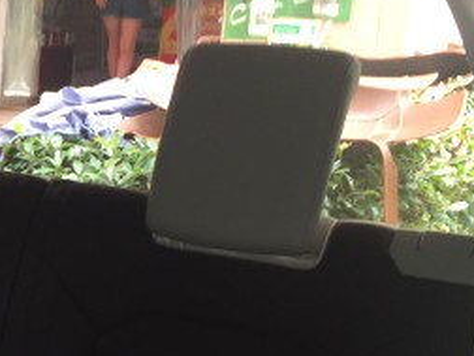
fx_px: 1260
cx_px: -182
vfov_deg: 15.9
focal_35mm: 92
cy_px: 311
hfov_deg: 19.3
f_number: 2.2
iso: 50
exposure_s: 1/100
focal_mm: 4.15
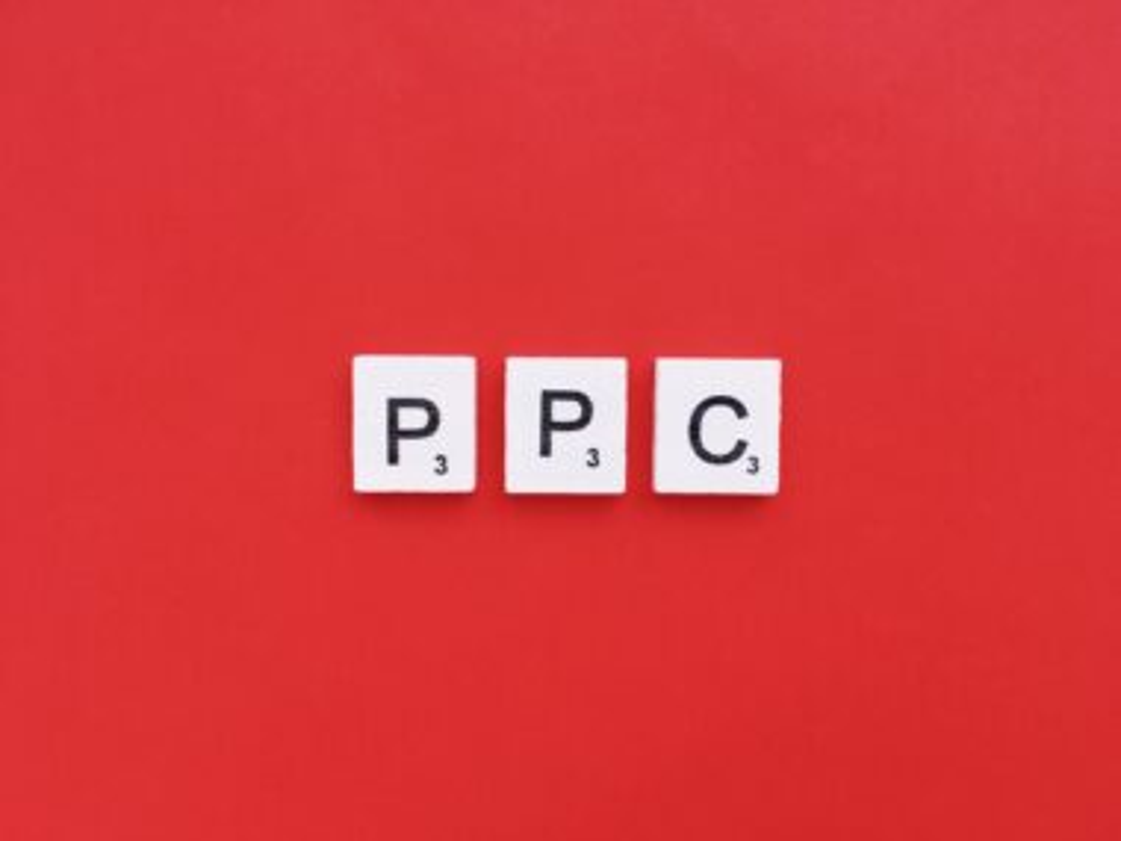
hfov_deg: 61.7
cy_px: 420
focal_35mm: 29
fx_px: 939
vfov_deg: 48.2
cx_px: 560
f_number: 2.2
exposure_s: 1/377
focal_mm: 4.15
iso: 25
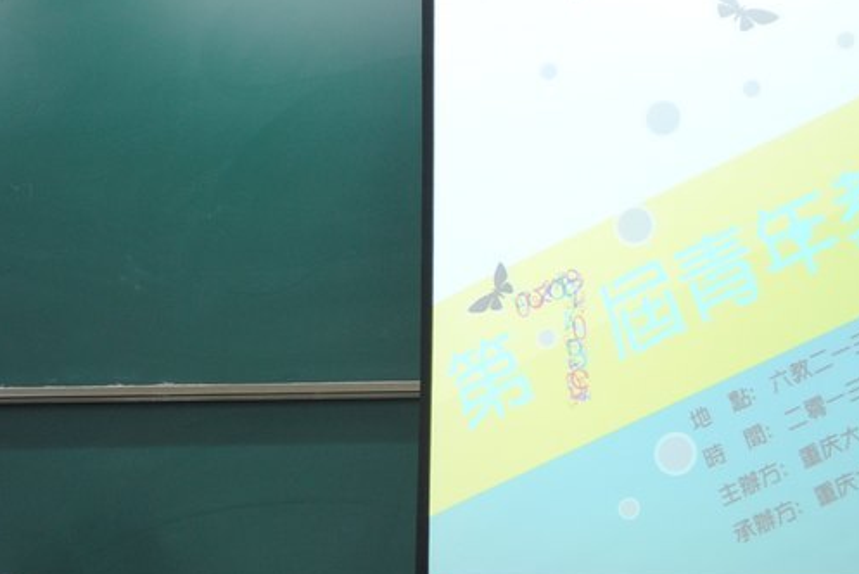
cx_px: 287
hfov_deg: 15.4
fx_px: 3171
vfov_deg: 10.3
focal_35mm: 133
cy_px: 452
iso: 400
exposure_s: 1/15
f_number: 5.6
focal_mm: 55
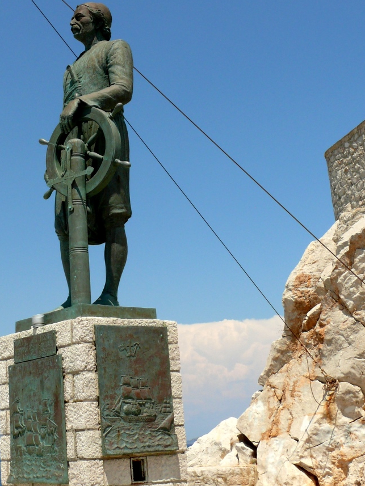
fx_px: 843
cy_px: 193
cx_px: 84
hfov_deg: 24.1
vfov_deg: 32.1
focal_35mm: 60
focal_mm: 7.4
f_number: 5.6
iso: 100
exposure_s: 1/250
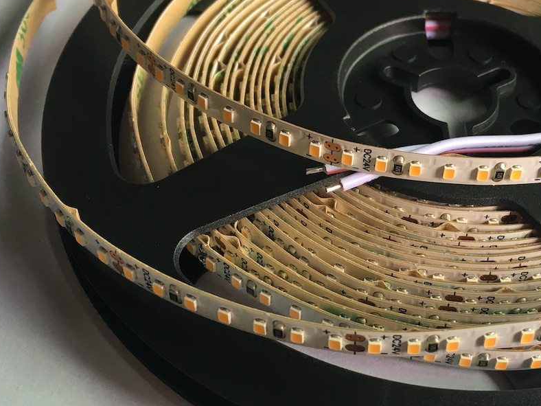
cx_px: 407
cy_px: 195
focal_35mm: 53
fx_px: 828
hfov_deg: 35.4
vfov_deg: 27.5
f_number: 2.2
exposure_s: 1/33
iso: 25
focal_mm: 4.15
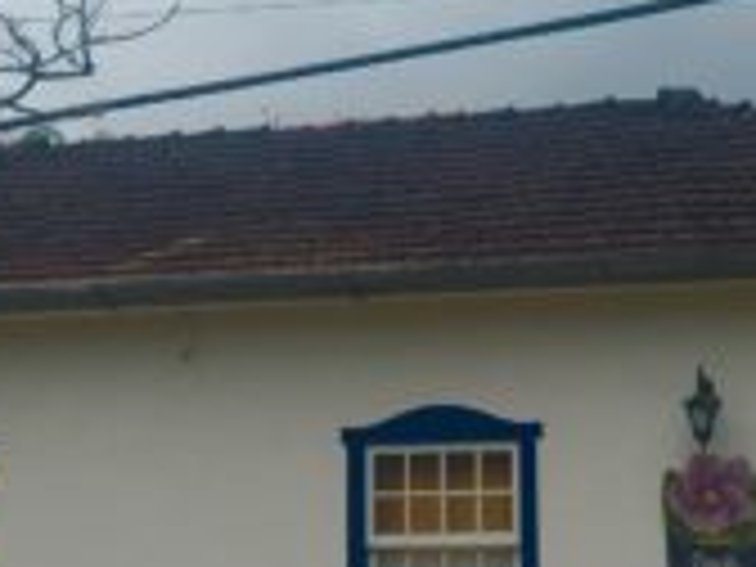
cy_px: 169
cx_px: 468
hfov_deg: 18.4
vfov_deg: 13.8
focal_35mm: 107
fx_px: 2337
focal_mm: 4.15
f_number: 2.2
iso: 25
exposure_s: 1/761
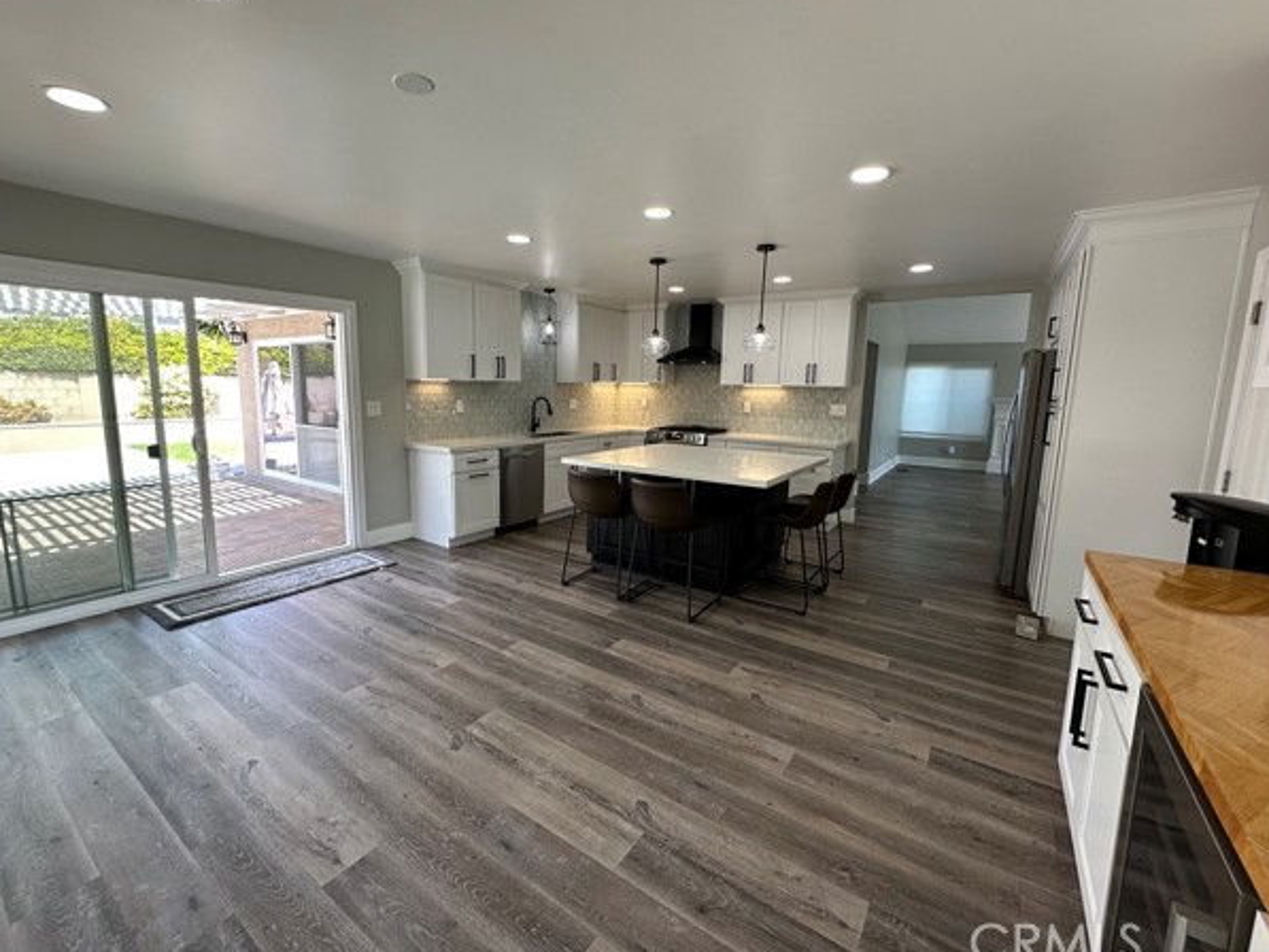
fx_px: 550
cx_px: 608
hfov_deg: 98.1
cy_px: 463
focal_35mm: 15
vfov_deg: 81.7
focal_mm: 2.22
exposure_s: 1/120
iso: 80
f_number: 2.2
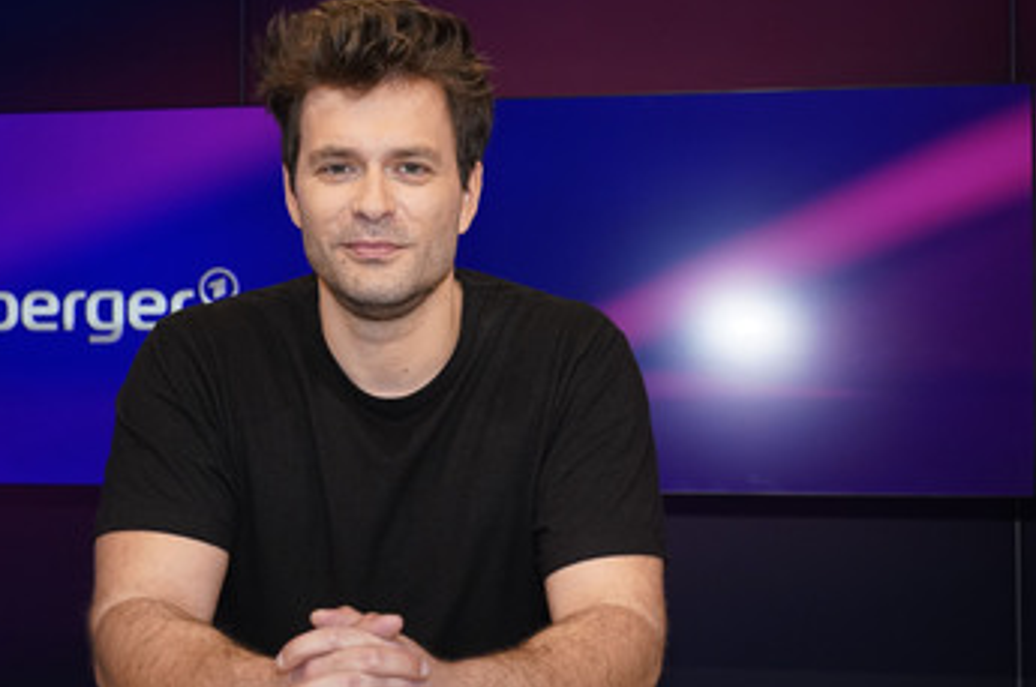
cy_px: 372
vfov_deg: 26.4
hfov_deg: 38.7
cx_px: 389
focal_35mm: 51
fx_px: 1466
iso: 2000
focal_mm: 39
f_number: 5
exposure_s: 1/160
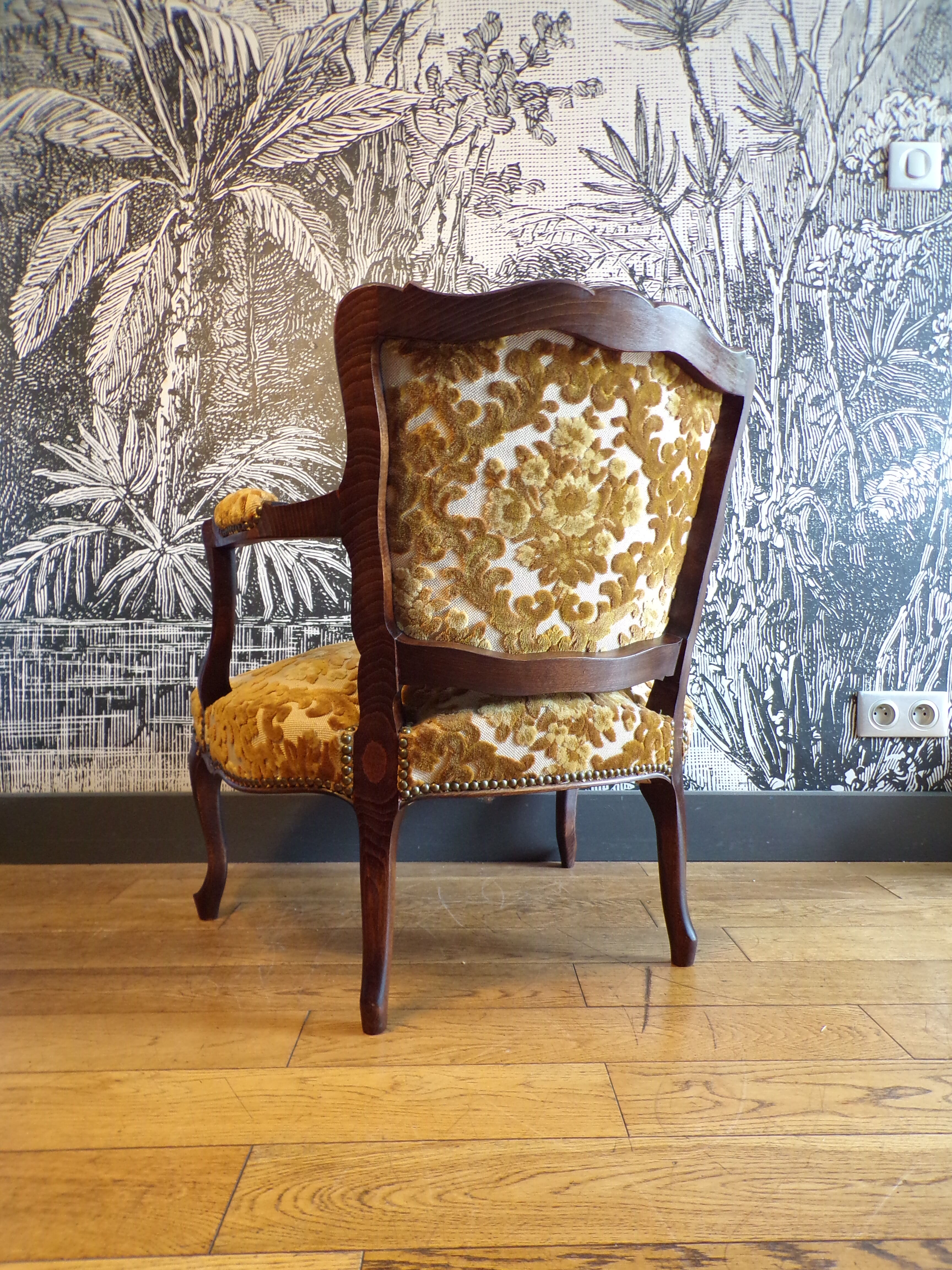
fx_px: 880
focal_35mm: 24
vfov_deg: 71.6
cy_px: 635
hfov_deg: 56.8
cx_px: 476
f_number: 3
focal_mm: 4.3
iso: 219
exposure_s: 1/17
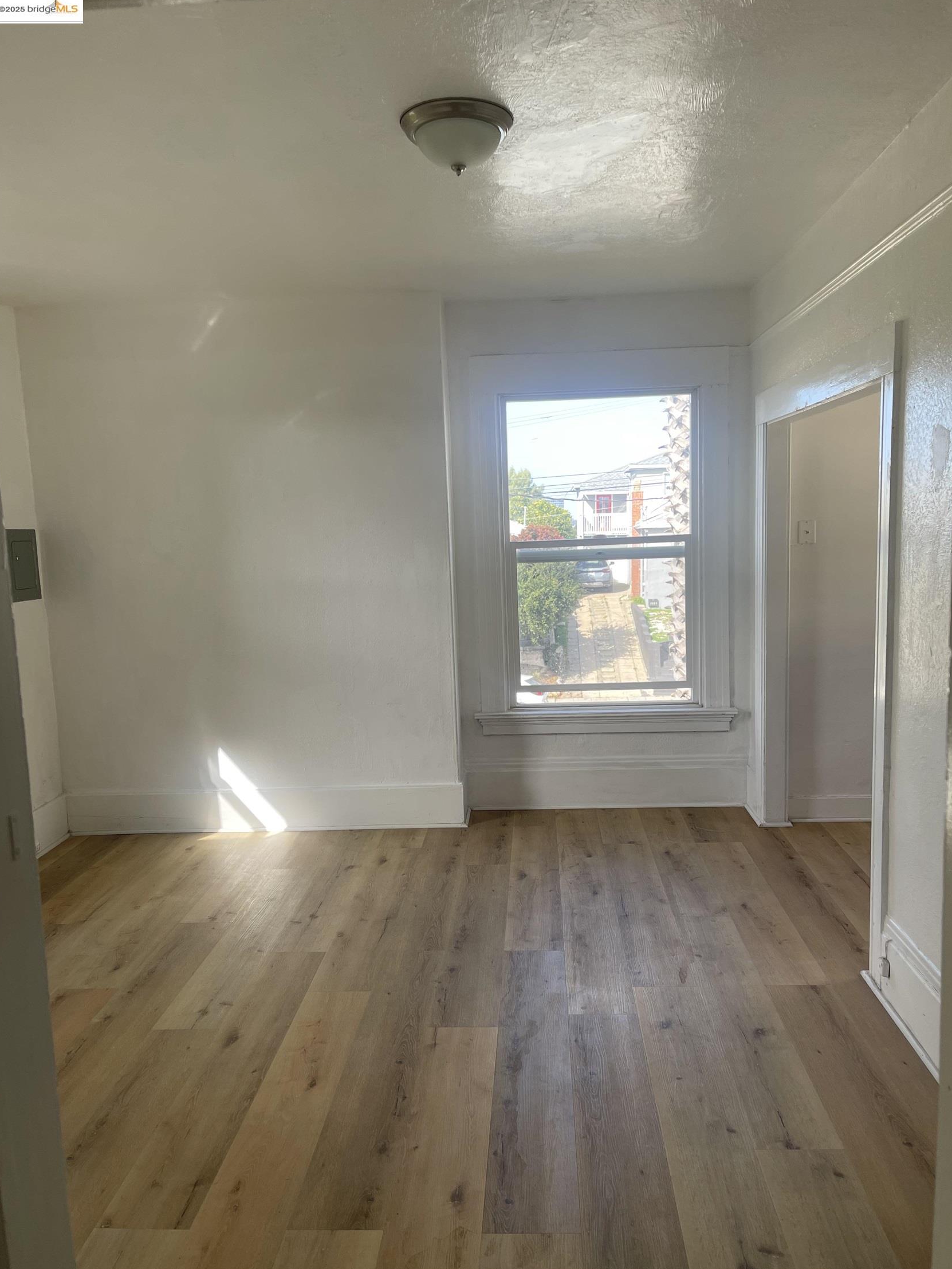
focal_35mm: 26
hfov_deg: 53.1
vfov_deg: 67.3
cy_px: 654
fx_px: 953
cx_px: 487
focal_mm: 5.1
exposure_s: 1/224
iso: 32
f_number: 1.6
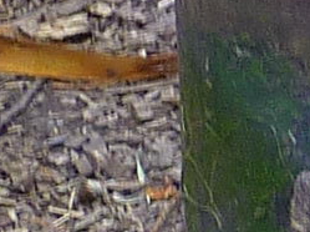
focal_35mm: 354
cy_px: 22
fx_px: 3166
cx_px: 964
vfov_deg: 4.2
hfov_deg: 5.3
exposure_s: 1/30
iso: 100
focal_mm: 5
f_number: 3.4
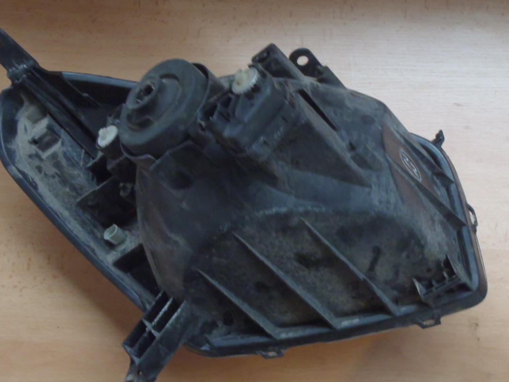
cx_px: 254
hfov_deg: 42.9
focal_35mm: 44
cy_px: 193
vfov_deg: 32.9
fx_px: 647
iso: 400
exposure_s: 1/8
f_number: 4.7
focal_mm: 6.64
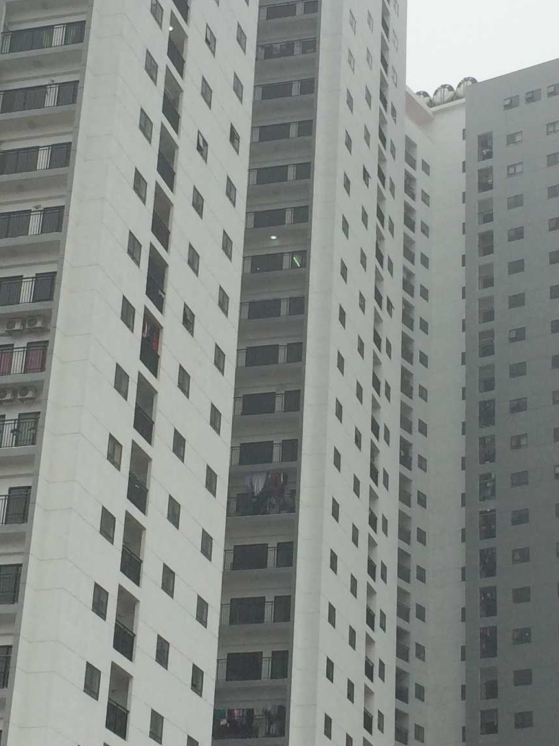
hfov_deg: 17.4
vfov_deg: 23.0
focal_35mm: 85
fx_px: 1830
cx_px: 307
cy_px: 308
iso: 32
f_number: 2.2
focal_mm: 4.12
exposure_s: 1/672
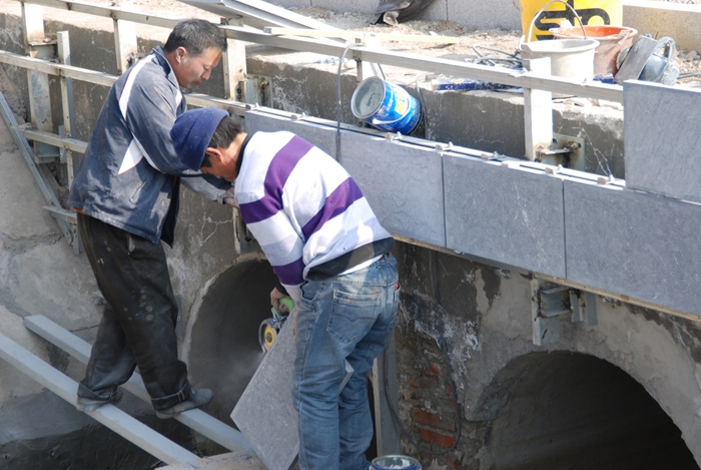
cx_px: 350
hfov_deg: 18.2
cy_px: 235
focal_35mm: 112
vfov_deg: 12.2
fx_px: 2194
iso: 100
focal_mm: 75
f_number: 6.3
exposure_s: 1/125
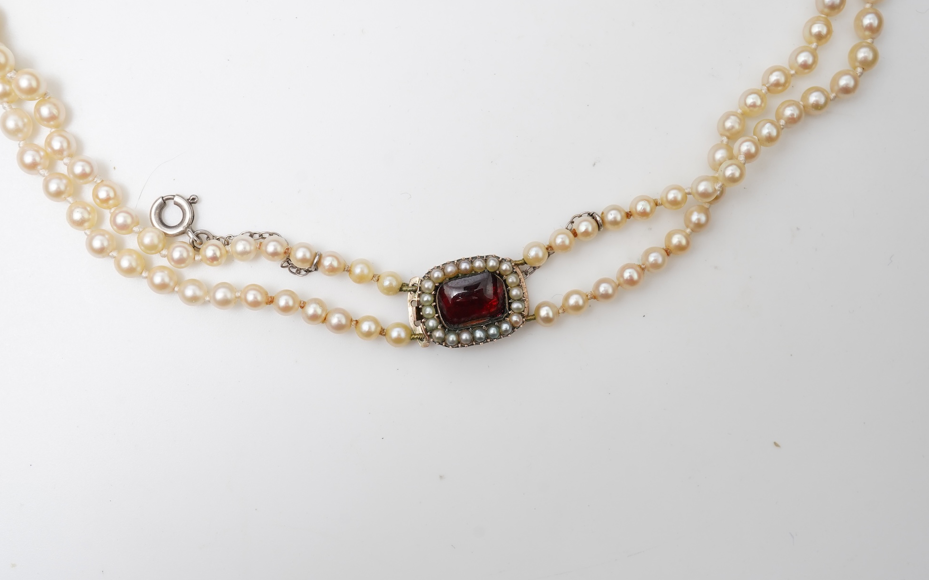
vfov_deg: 28.0
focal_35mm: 46
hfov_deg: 43.5
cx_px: 464
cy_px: 286
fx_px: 1165
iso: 500
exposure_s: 1/125
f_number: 16
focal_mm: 30
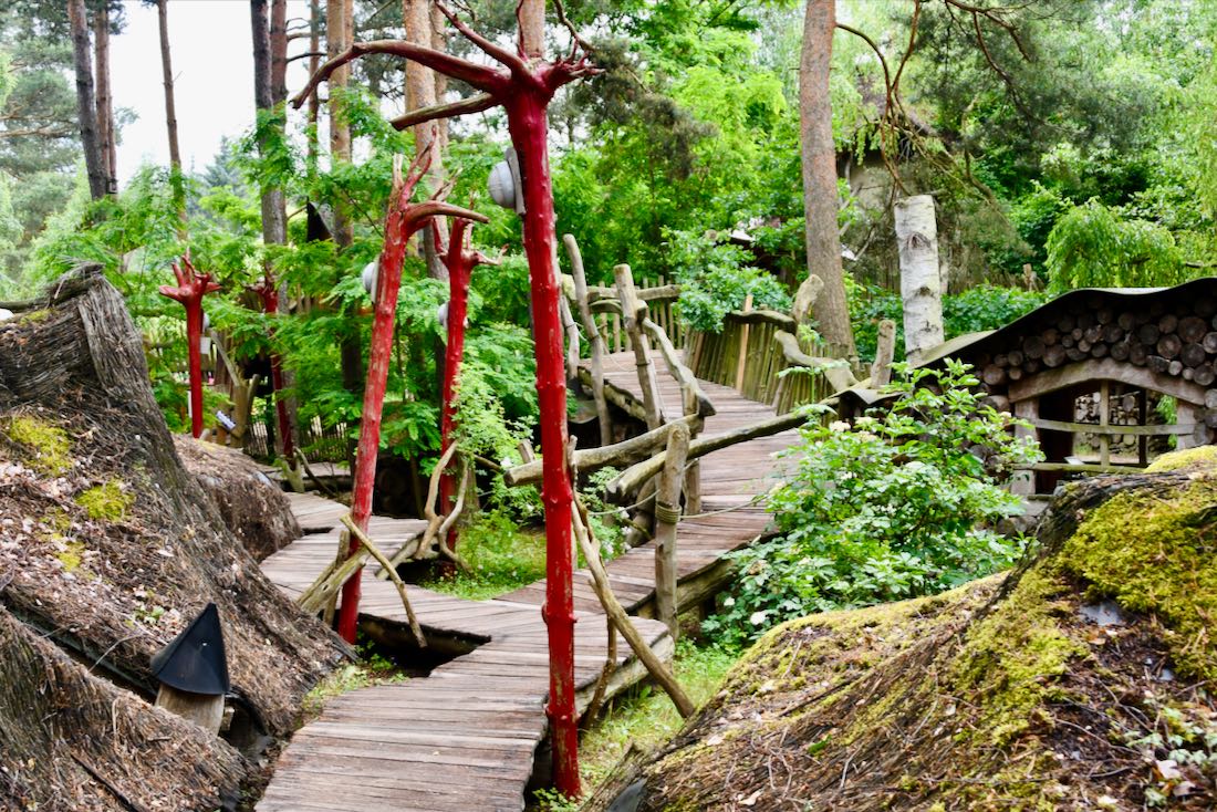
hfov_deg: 41.1
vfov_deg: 28.1
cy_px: 406
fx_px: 1623
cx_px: 608
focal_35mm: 48
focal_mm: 32
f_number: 4
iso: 400
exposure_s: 1/250
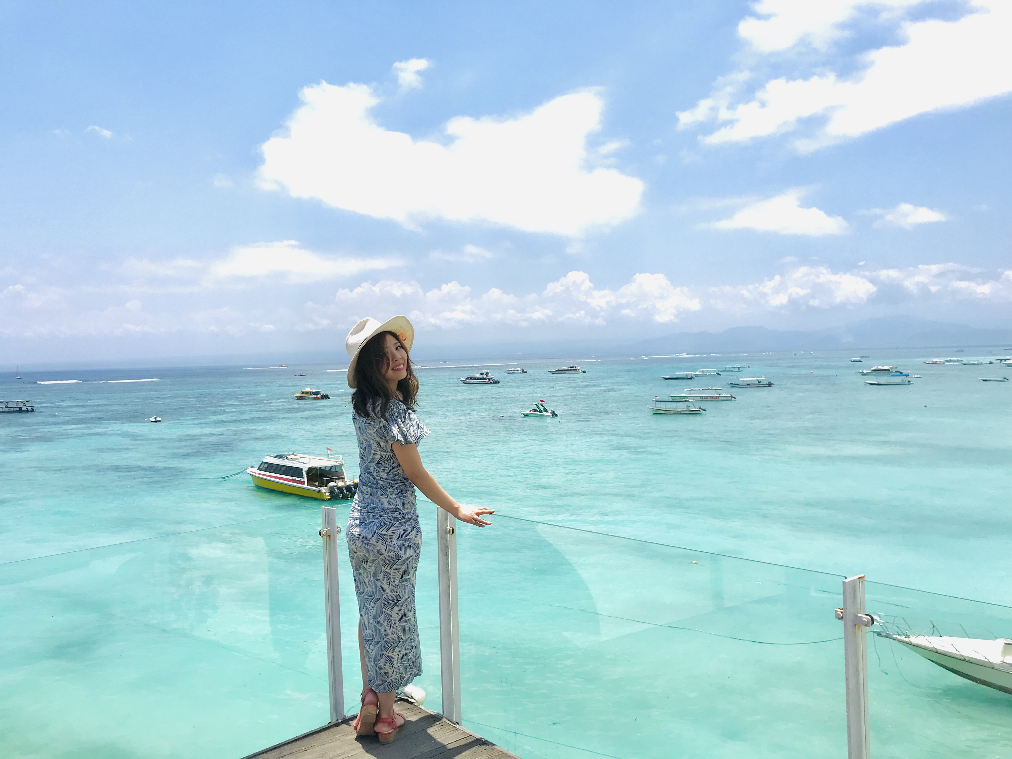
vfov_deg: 49.7
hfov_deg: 63.4
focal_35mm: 28
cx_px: 506
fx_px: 819
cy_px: 380
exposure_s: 1/4808
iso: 25
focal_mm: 3.99
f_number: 1.8
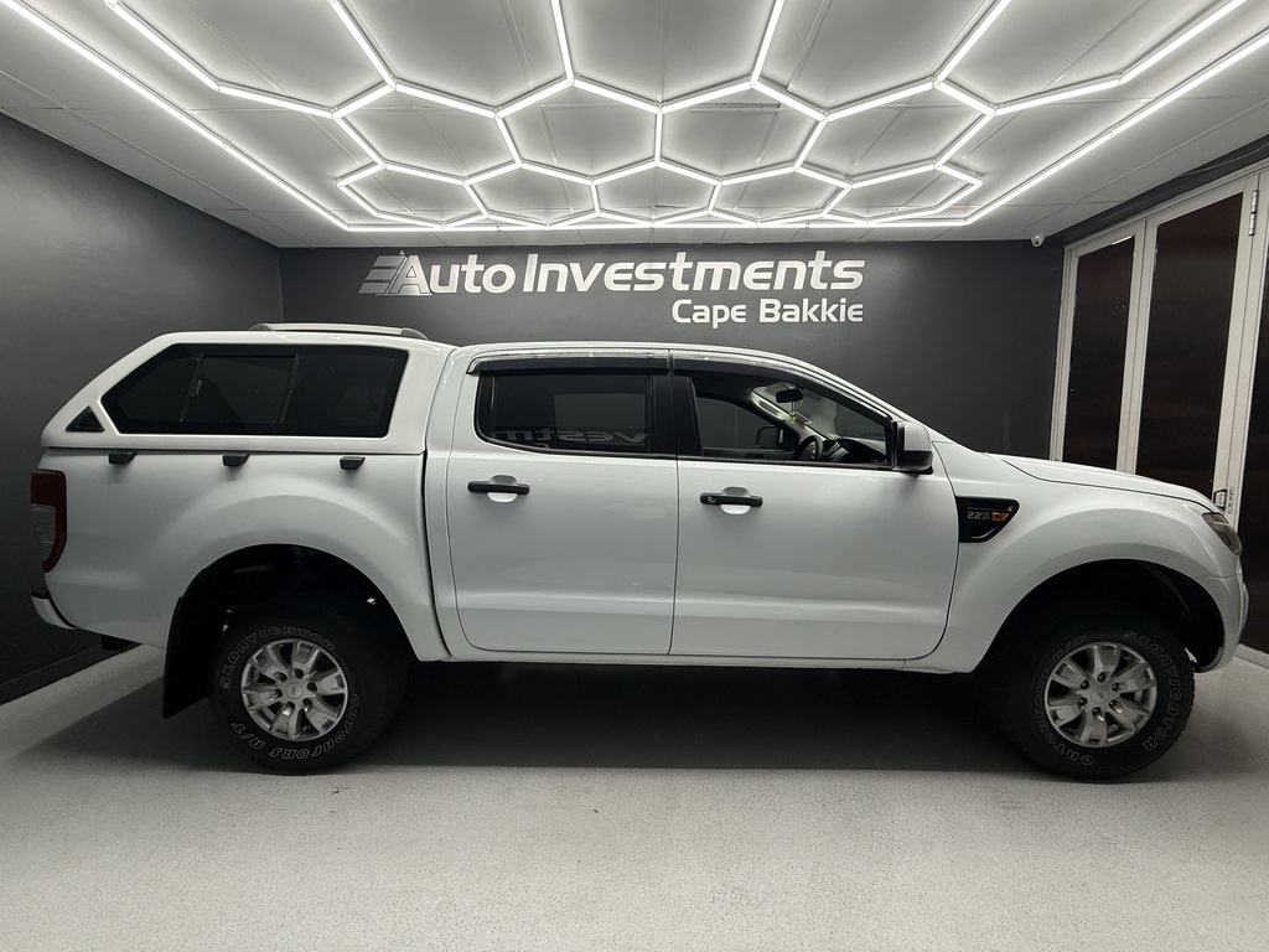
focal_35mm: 14
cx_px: 634
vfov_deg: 85.7
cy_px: 476
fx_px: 513
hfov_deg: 102.1
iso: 160
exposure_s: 1/99
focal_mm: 2.22
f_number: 2.2
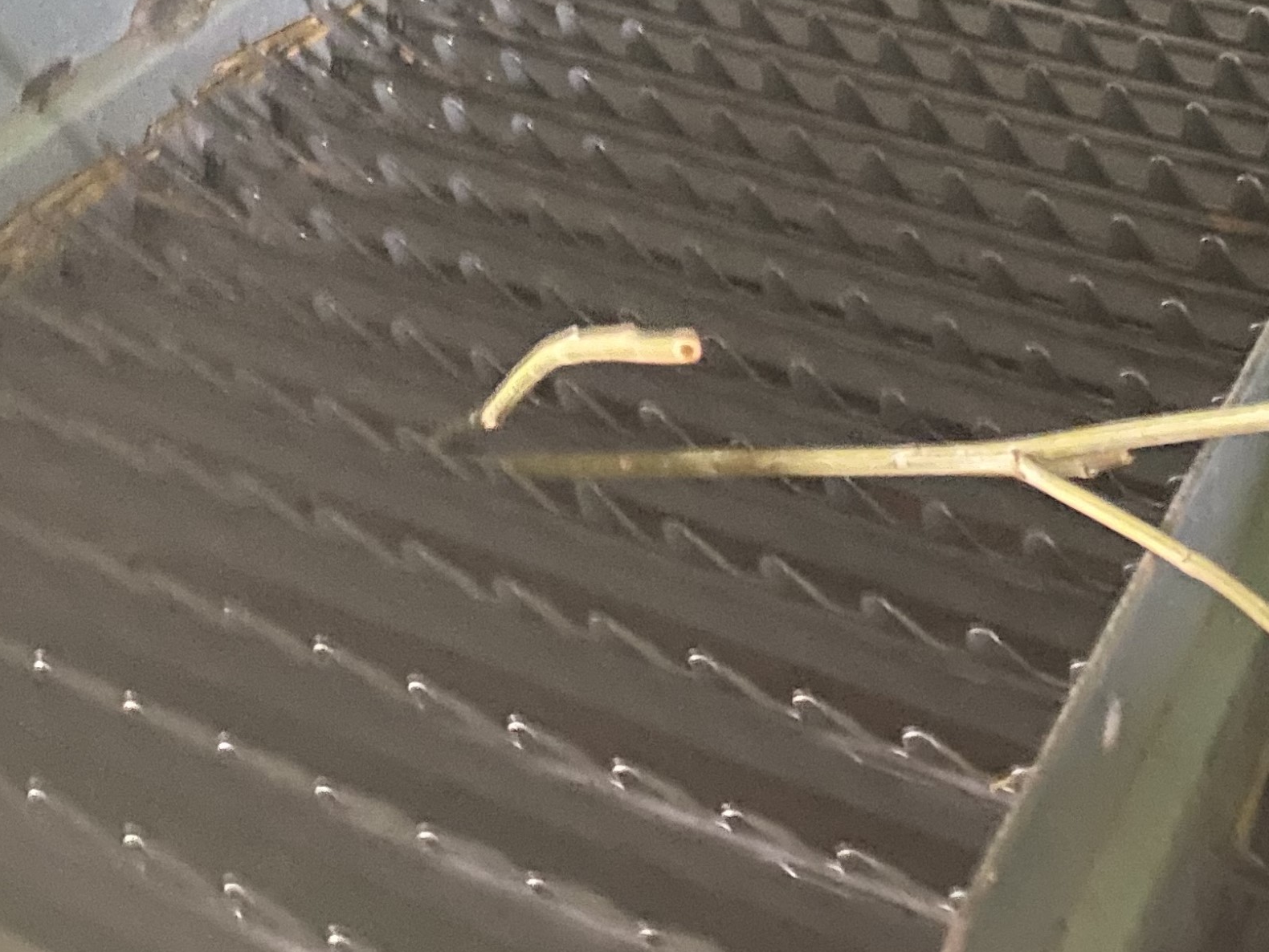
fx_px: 2384
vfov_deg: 21.0
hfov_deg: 29.8
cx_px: 671
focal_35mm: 65
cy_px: -205
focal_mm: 4.25
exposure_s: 1/8
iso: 800
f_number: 1.8
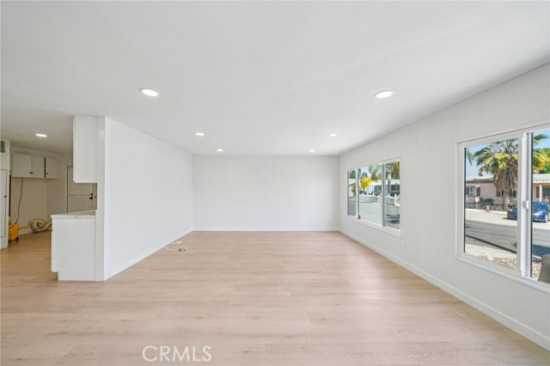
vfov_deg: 81.1
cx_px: 275
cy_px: 183
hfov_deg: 104.3
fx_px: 214
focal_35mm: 14
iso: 125
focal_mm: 14
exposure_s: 1/30
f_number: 8
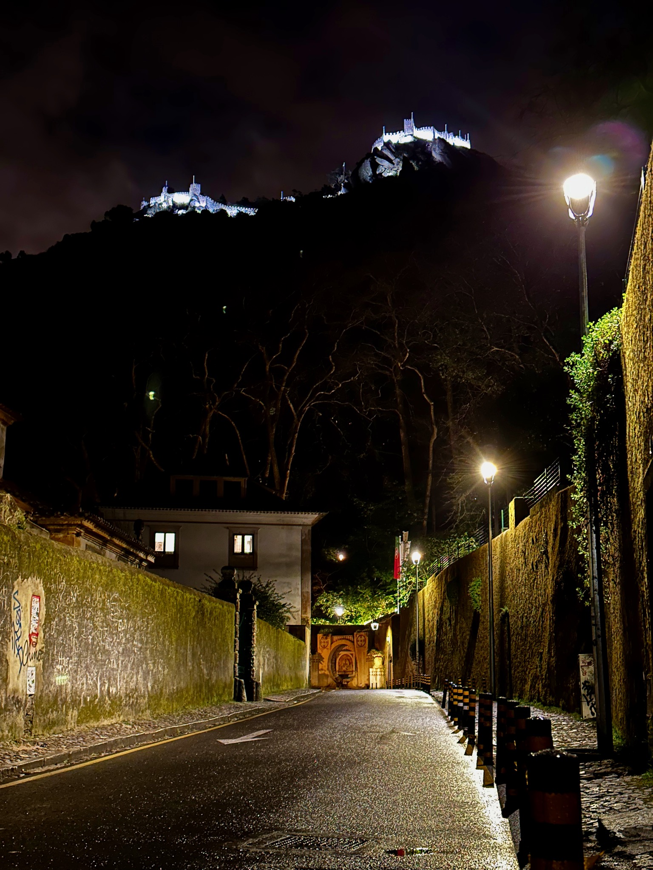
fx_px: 1207
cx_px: 326
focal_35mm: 48
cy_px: 435
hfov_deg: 30.3
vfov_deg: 39.7
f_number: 1.78
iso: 640
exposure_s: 1/5
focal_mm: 6.86
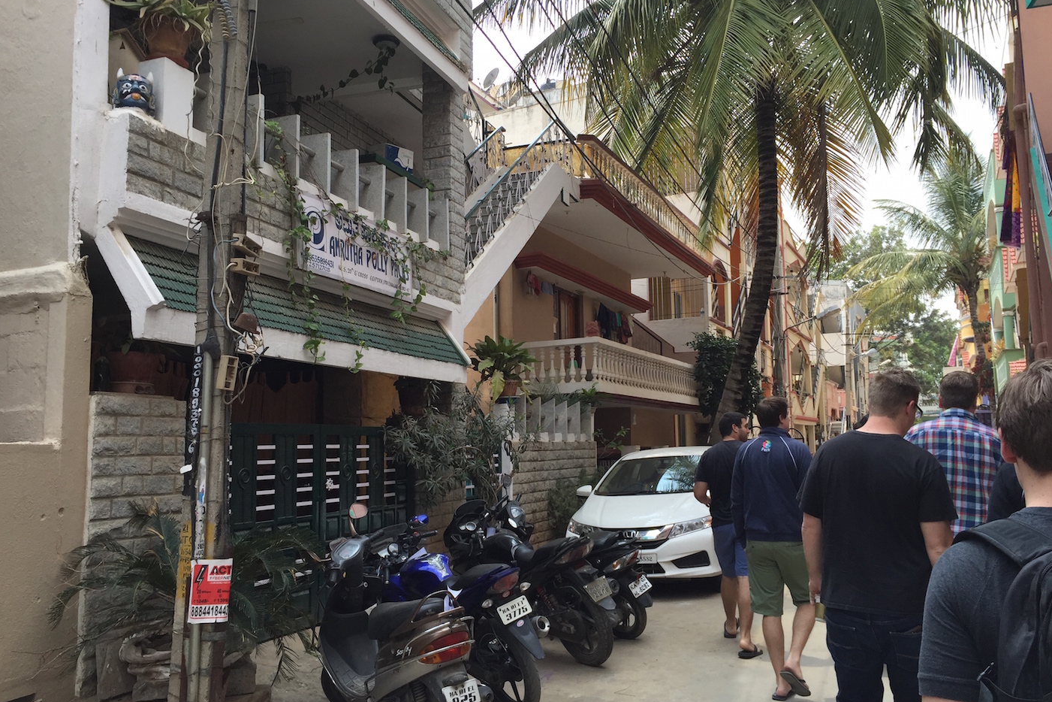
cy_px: 334
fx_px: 906
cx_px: 514
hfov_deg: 60.3
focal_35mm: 31
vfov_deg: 42.3
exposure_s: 1/706
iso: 32
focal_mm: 4.15
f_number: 2.2
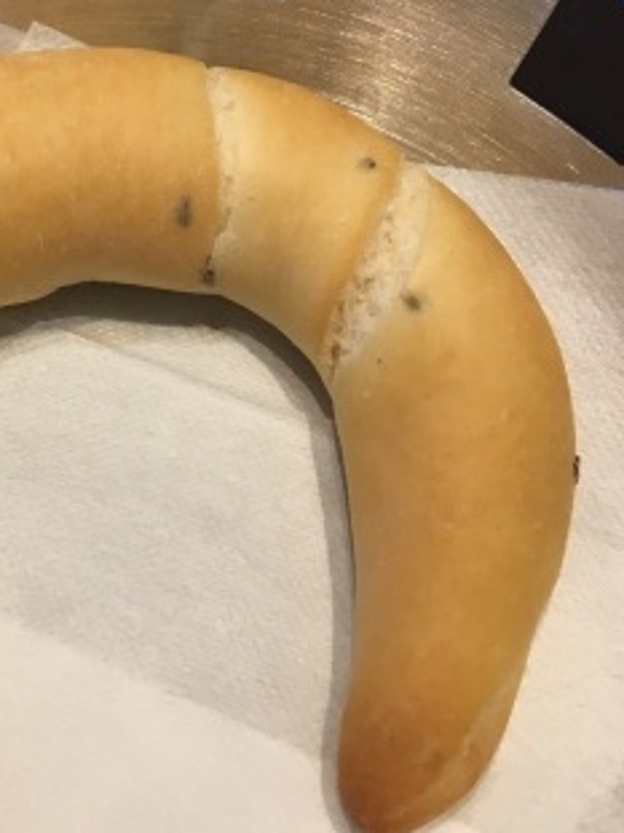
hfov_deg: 25.1
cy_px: 287
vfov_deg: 34.1
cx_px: 32
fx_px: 1347
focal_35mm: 56
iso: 25
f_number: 2.2
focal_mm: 4.15
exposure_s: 1/30
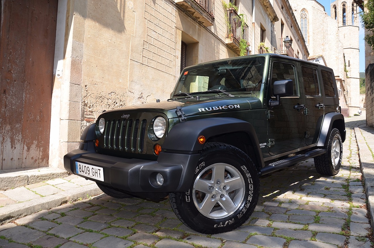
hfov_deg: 67.5
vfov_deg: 47.7
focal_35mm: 27
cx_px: 187
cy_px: 124
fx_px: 280
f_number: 5
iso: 100
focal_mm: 18
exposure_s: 1/200
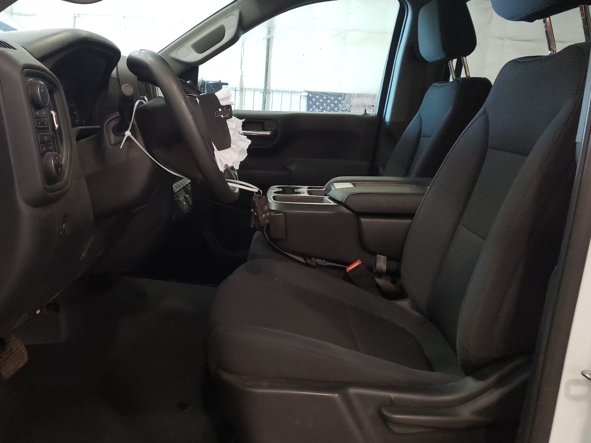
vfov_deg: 42.8
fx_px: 563
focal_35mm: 33
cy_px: 192
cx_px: 265
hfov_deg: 55.3
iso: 328
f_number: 1.5
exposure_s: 1/30
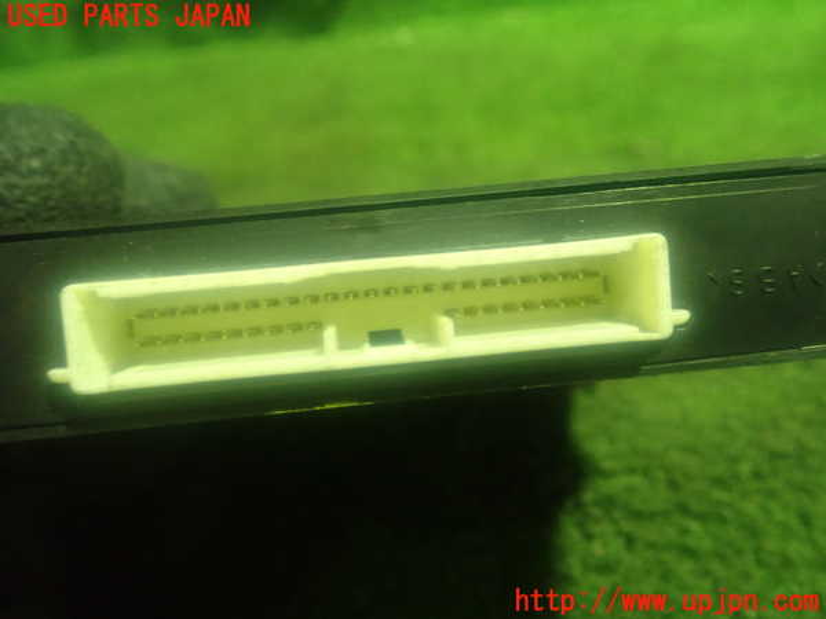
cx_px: 413
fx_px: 716
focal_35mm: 30
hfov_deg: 60.0
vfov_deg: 46.8
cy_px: 310
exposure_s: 1/40
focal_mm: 5.5
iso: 800
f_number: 2.3
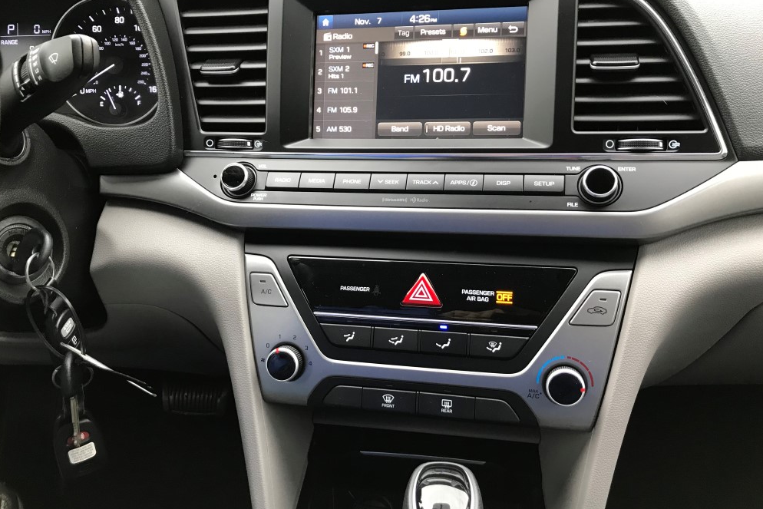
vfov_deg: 43.6
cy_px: 250
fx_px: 636
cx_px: 375
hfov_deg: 61.9
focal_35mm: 30
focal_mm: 3.99
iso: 50
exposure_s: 1/17
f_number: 1.8
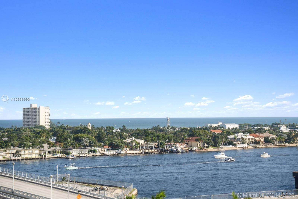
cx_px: 149
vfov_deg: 13.1
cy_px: 100
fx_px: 869
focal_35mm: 105
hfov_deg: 19.4
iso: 250
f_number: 8
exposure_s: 1/1000
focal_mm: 105
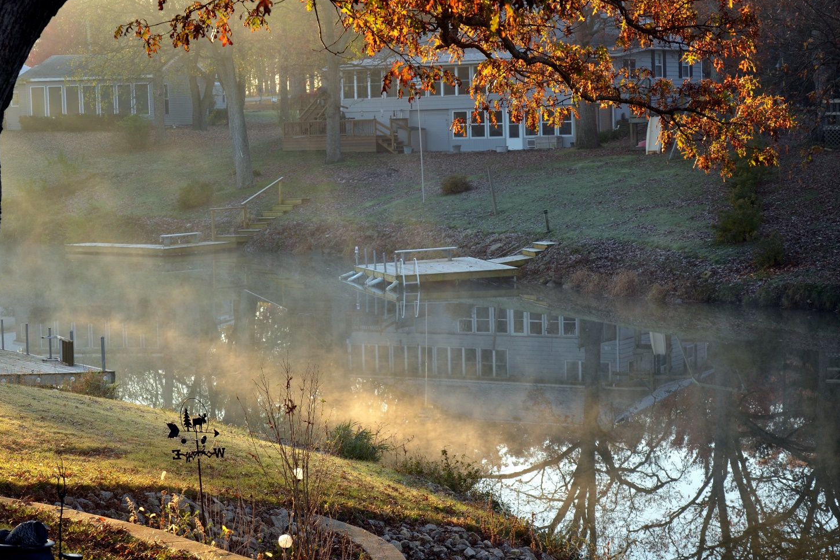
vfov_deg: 16.5
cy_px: 267
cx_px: 390
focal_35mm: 83
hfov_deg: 24.5
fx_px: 1937
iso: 220
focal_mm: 50
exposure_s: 1/125
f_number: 5.6
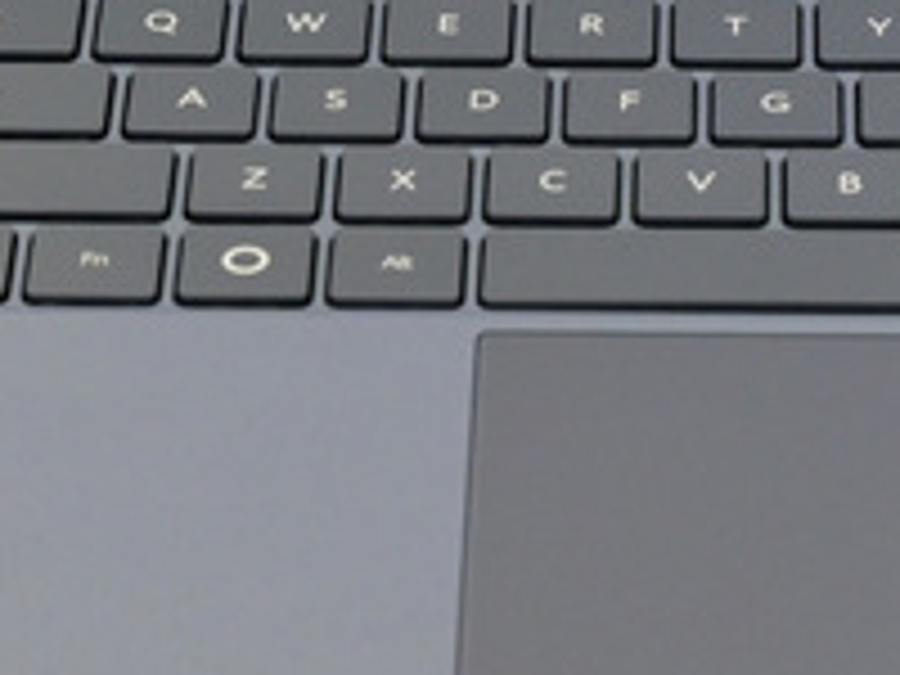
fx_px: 7644
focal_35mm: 294
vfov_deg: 5.0
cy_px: -500
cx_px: 670
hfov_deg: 6.7
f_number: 8
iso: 720
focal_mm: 51
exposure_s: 1/125
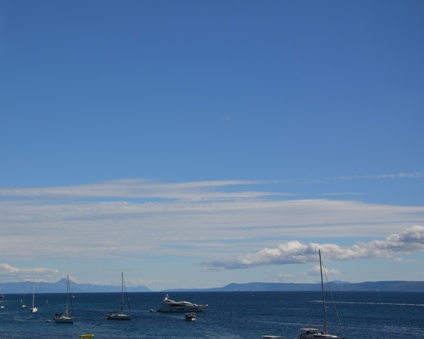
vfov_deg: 31.5
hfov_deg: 38.6
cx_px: 172
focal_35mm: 48
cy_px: 170
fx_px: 602
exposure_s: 1/320
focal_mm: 28
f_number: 9
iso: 100
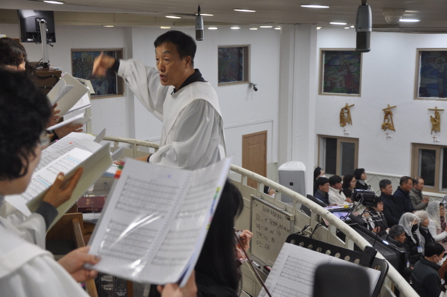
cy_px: 148
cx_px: 224
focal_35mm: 60
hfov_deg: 33.4
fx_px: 744
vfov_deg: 22.6
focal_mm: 40
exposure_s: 1/25
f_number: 5
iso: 400
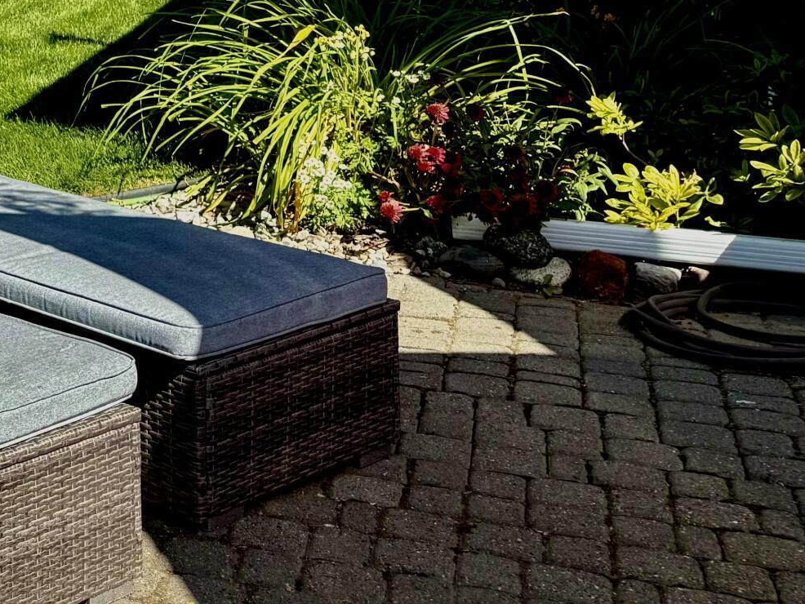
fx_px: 1698
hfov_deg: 22.8
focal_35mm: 73
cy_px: -200
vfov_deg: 18.6
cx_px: -321
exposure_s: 1/1812
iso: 80
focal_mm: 6.76
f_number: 1.78
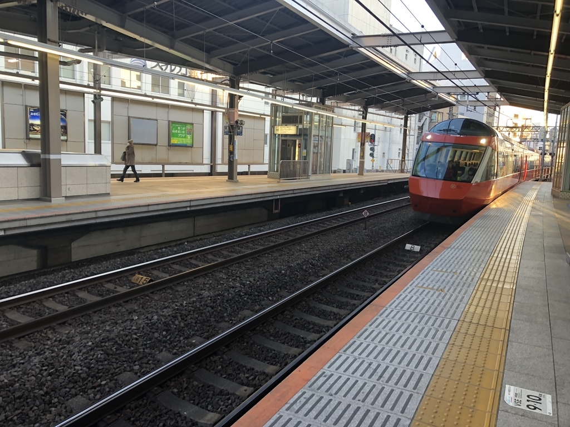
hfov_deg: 61.7
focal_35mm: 29
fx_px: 478
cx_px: 285
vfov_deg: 48.2
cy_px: 214
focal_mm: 3.99
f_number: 1.8
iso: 64
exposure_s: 1/100
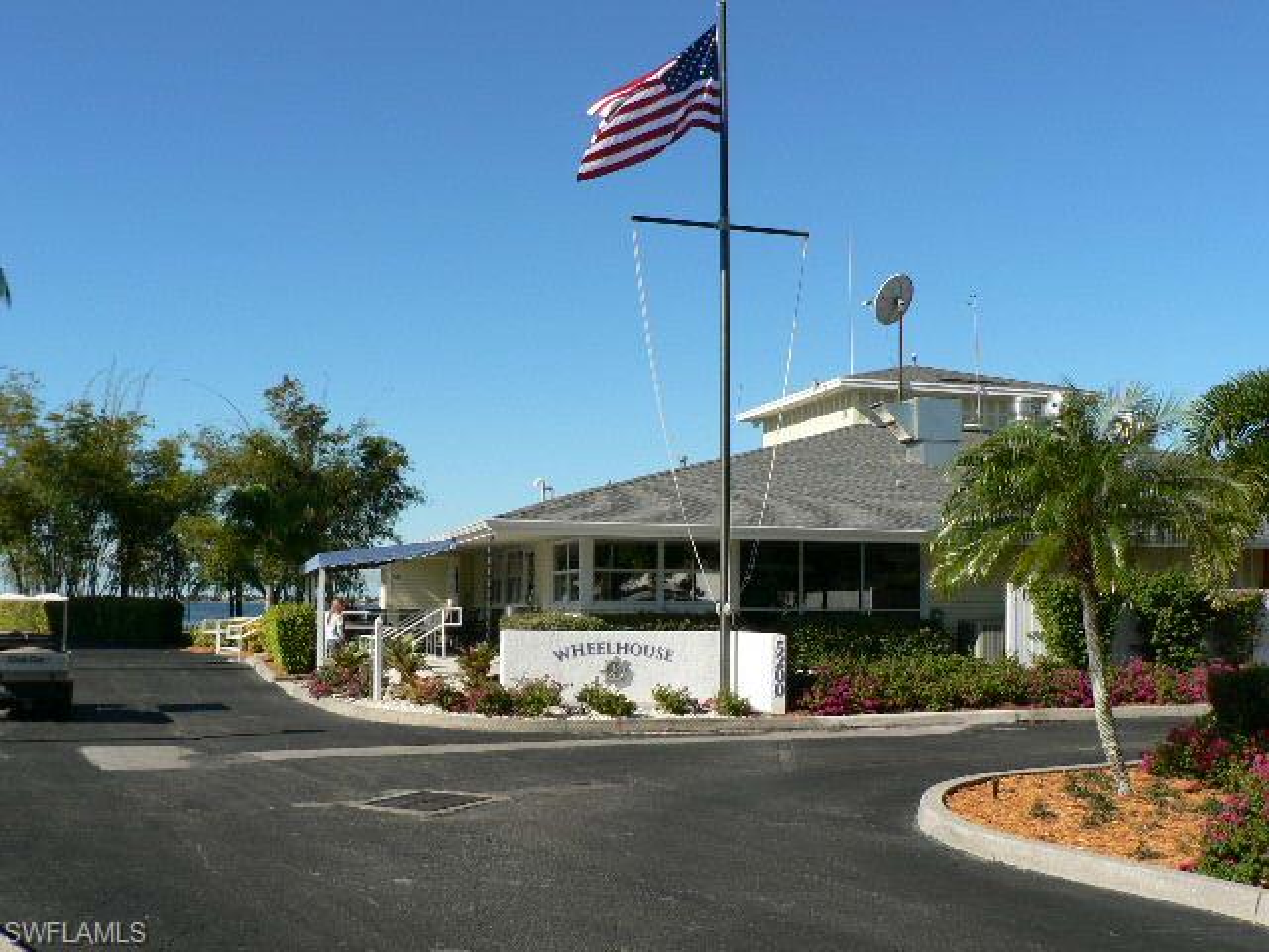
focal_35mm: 38
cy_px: 476
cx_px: 634
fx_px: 1393
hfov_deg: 49.0
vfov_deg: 37.7
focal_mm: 6.3
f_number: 5
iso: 80
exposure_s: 1/400
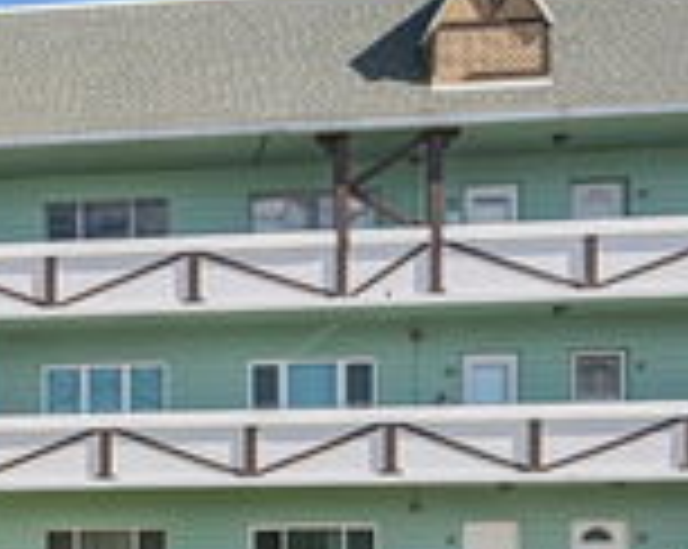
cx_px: -58
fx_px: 1200
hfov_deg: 29.1
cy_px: 220
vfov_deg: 25.7
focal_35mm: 59
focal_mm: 20
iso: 400
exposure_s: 1/1250
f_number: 8
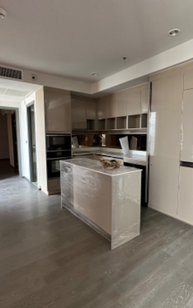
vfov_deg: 85.1
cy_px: 155
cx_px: 102
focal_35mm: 20
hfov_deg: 59.6
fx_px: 168
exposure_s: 1/93
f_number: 2.2
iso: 320
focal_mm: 2.22
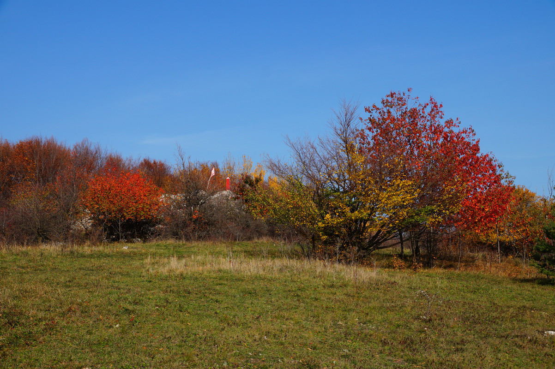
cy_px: 184
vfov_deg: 31.9
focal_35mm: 42
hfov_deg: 46.4
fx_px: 647
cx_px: 278
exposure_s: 1/400
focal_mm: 28
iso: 100
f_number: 8
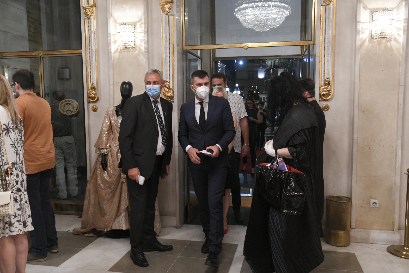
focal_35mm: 32
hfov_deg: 58.7
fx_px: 364
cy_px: 136
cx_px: 207
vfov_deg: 41.1
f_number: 4.5
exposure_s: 1/80
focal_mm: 31
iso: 4000
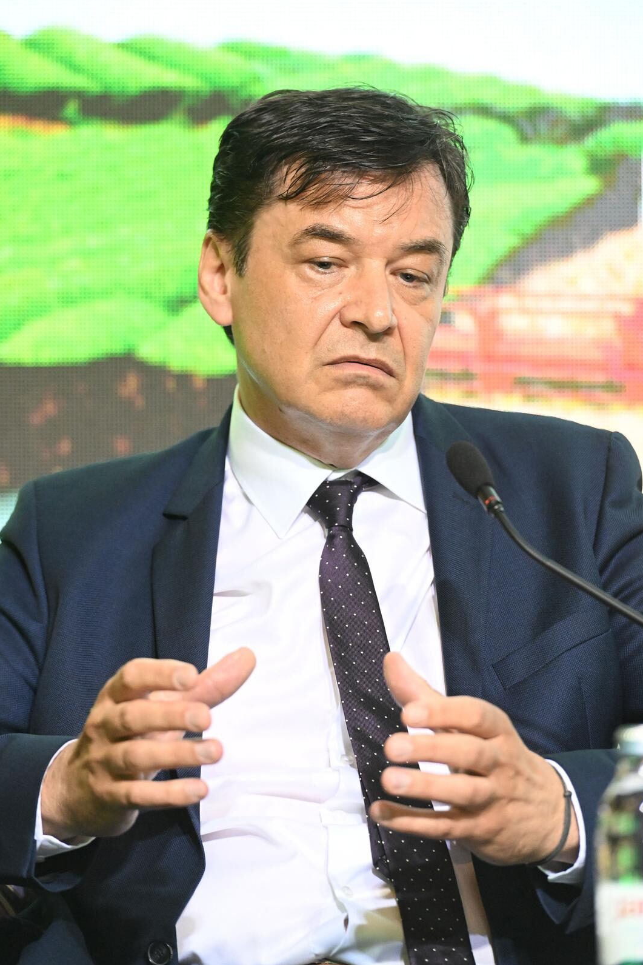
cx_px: 322
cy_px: 481
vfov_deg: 10.2
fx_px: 5386
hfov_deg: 6.8
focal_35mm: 201
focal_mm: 200
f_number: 4
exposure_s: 1/160
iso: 6400
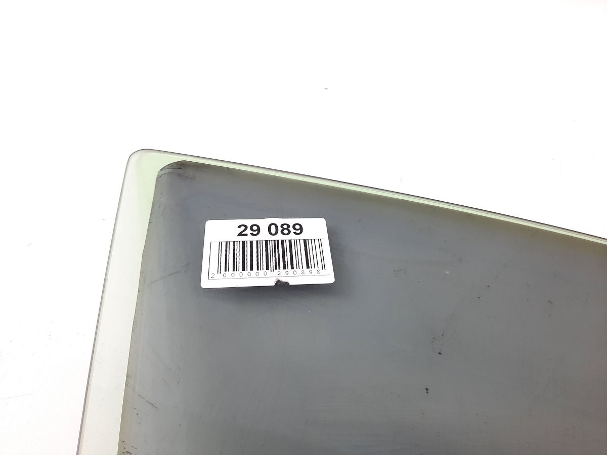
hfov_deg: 69.4
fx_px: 438
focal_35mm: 25
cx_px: 304
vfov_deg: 54.9
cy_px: 228
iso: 80
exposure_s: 1/50
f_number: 2
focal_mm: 4.6
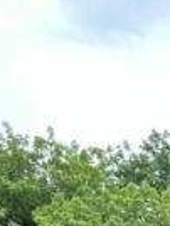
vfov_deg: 8.1
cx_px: 205
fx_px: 1292
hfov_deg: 7.5
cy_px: 735
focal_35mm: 198
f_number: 1.5
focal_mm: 5.7
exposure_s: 1/748
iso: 50
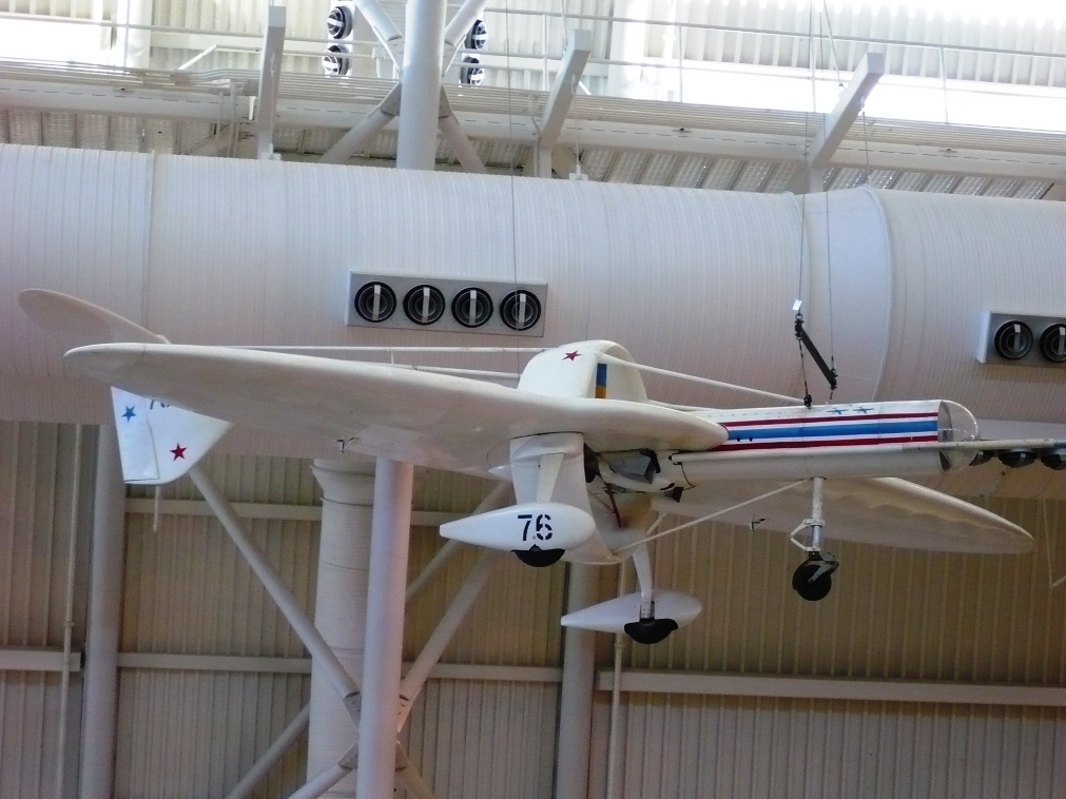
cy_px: 395
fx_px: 2463
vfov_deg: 18.4
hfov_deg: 24.4
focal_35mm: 80
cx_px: 532
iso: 250
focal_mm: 13
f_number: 4.3
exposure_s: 1/8
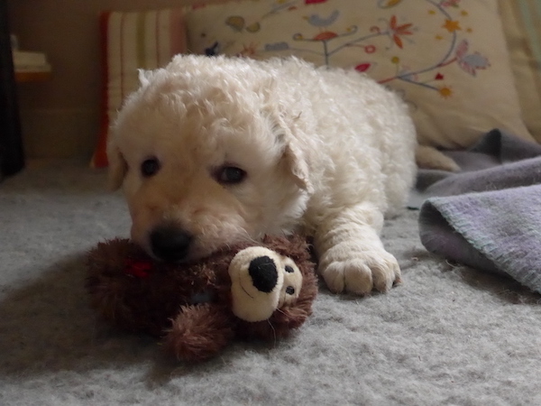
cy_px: 203
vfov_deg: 39.7
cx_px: 270
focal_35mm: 36
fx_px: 563
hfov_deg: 51.4
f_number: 2.4
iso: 1600
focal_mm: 7.5
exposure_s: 1/100
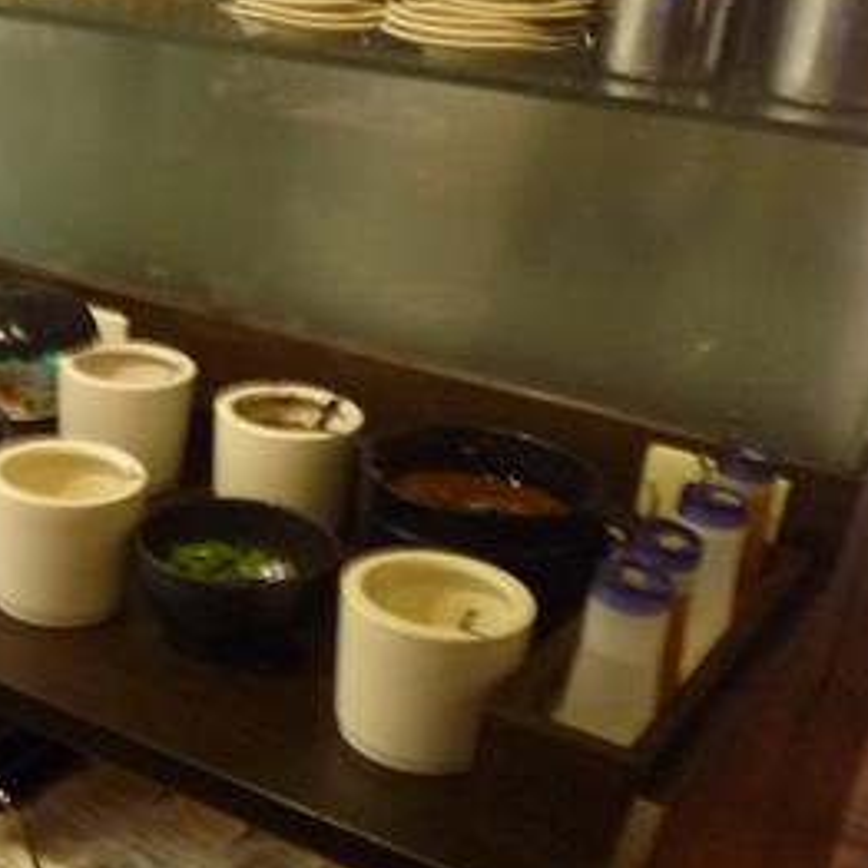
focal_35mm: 54
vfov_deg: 31.5
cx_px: 73
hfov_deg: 30.2
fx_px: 1532
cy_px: 537
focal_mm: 4.4
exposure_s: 1/8
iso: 400
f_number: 2.8
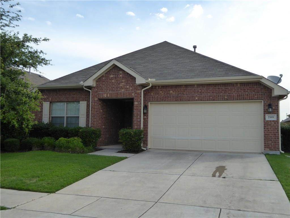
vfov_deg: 41.8
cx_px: 145
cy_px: 109
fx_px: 285
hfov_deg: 54.0
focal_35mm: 34
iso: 160
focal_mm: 5.8
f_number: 3.6
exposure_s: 1/640
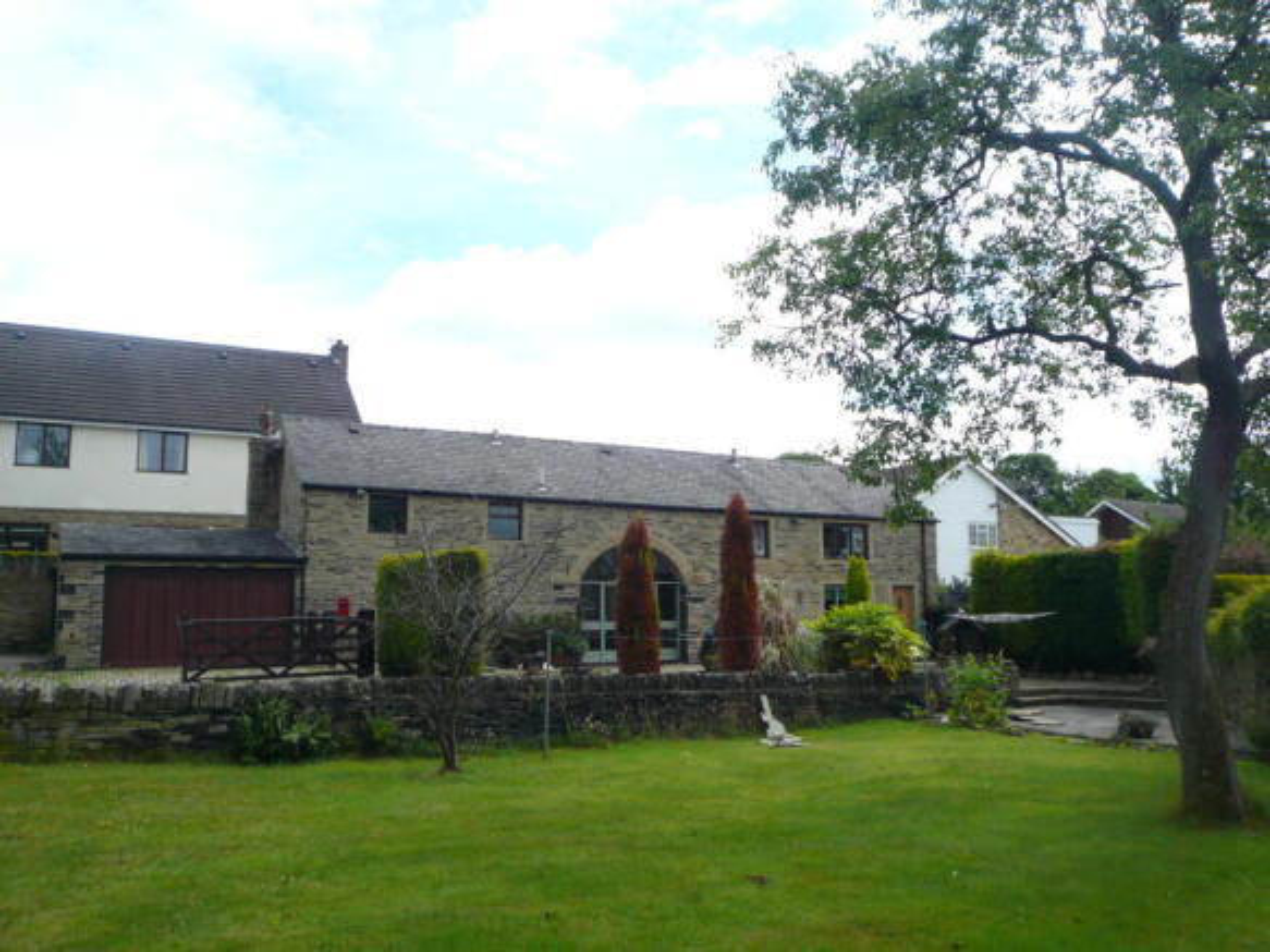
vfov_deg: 49.7
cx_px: 635
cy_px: 476
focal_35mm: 28
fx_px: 1027
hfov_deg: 63.5
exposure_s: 1/160
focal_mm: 4.6
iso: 100
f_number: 8
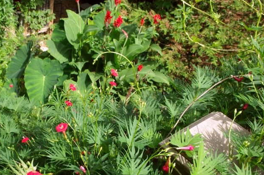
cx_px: 69
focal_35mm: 49
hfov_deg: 39.4
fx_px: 359
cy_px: 110
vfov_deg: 27.3
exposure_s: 1/50
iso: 200
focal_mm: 20
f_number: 14
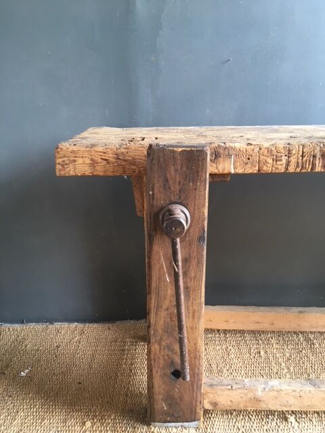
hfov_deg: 48.2
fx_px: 363
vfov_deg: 61.7
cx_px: 162
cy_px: 216
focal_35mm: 29
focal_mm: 4.15
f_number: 2.2
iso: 64
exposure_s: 1/33
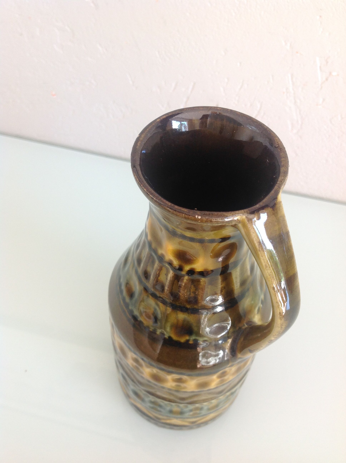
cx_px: 173
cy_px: 232
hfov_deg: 40.6
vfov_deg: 52.7
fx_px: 468
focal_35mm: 35
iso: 50
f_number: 2.4
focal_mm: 4.28
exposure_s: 1/60
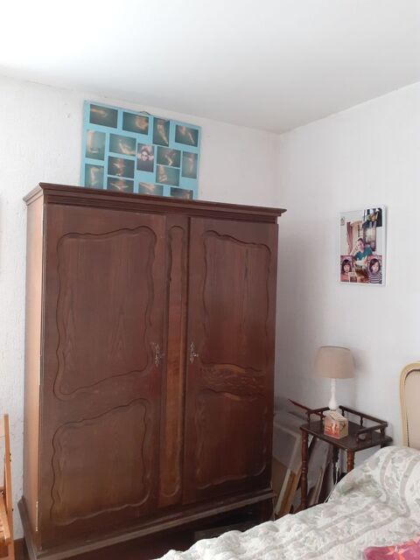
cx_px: 210
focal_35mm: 27
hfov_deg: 51.4
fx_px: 437
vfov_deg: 65.3
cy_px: 280
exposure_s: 1/25
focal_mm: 3.6
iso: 200
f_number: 1.9
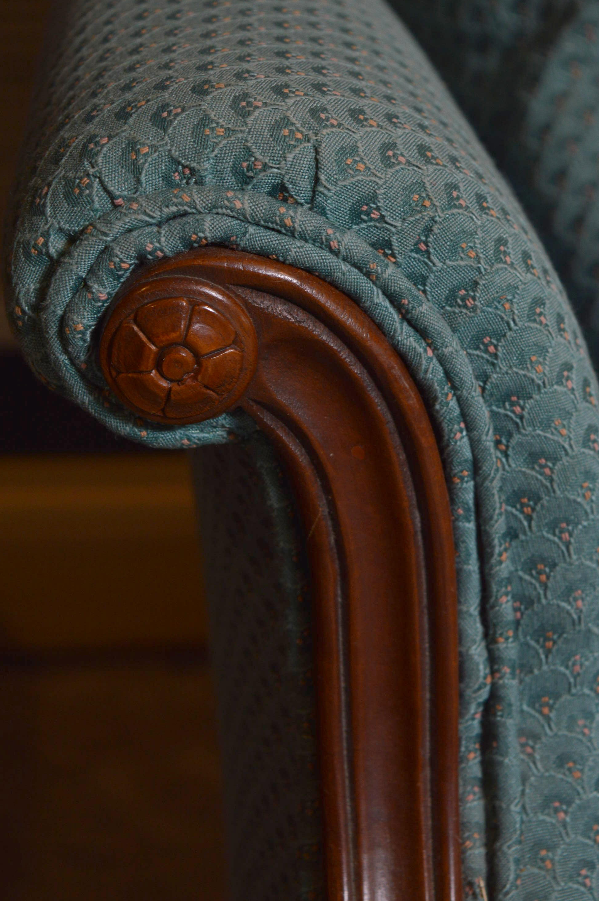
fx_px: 2113
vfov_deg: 24.1
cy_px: 440
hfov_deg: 16.1
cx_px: 295
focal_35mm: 85
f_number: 7.1
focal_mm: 55
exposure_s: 1/60
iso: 400
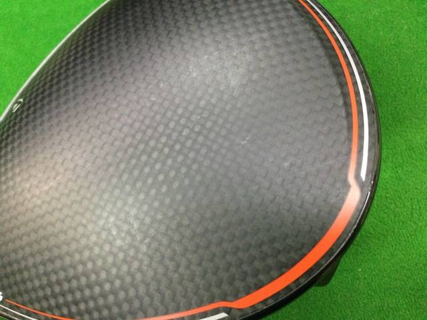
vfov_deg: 45.4
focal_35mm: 31
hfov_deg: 58.4
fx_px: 382
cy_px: 160
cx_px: 214
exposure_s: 1/30
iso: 200
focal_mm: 3.3
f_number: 2.4
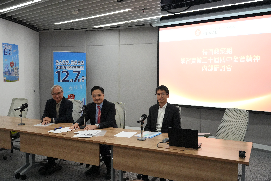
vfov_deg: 37.9
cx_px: 136
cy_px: 90
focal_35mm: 35
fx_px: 263
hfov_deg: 54.4
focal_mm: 35
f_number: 4.5
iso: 12800
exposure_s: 1/640
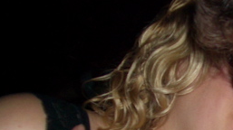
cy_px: 164
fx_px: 586
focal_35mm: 95
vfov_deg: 12.4
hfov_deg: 21.1
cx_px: 270
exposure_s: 1/60
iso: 100
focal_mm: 5.8
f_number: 2.6
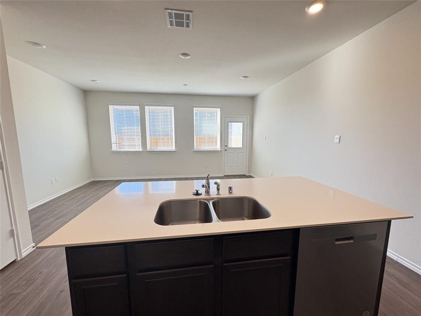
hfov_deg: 102.1
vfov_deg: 85.7
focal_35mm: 14
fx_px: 170
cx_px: 210
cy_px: 158
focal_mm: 2.22
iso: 160
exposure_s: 1/120
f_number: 2.2
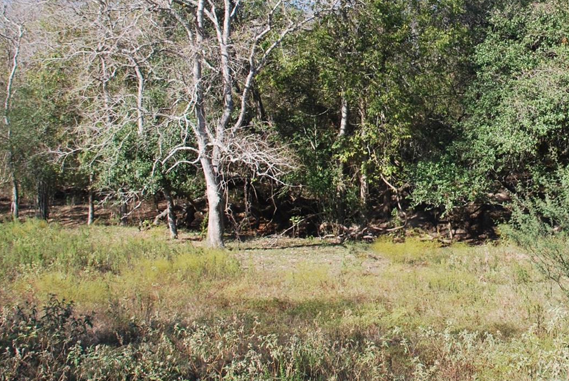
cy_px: 70
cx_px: 492
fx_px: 839
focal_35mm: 53
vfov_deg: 25.1
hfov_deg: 35.6
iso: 100
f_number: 6.3
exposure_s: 1/160
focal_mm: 18
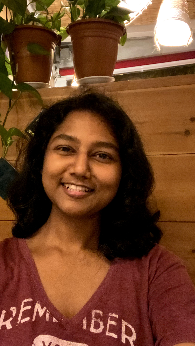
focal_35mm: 33
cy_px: 173
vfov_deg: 59.5
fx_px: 303
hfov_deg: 35.4
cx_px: 68
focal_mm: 2.71
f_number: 2.2
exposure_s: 1/17
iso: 1600
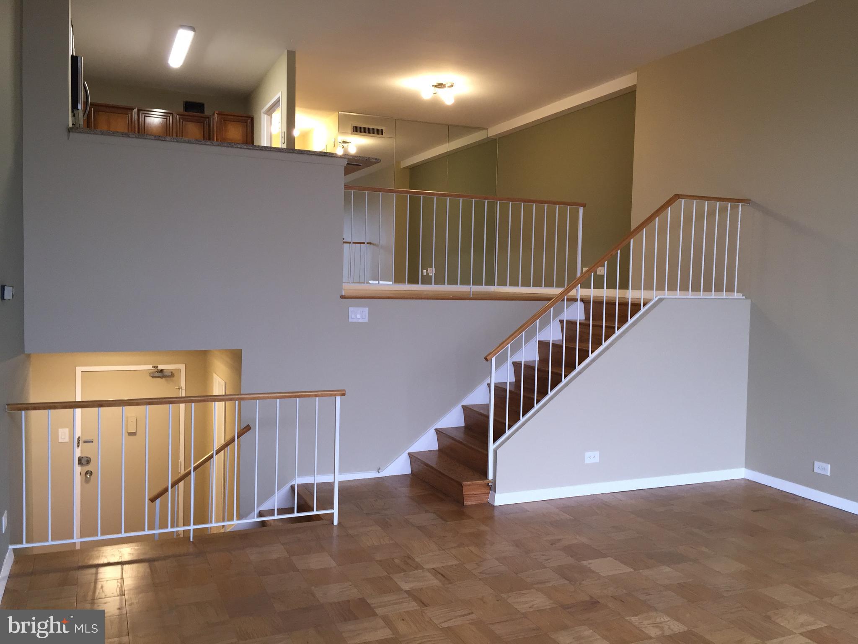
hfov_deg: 61.7
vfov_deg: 48.2
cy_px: 322
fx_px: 719
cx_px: 429
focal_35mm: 29
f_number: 2.2
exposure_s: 1/30
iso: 80
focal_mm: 4.15
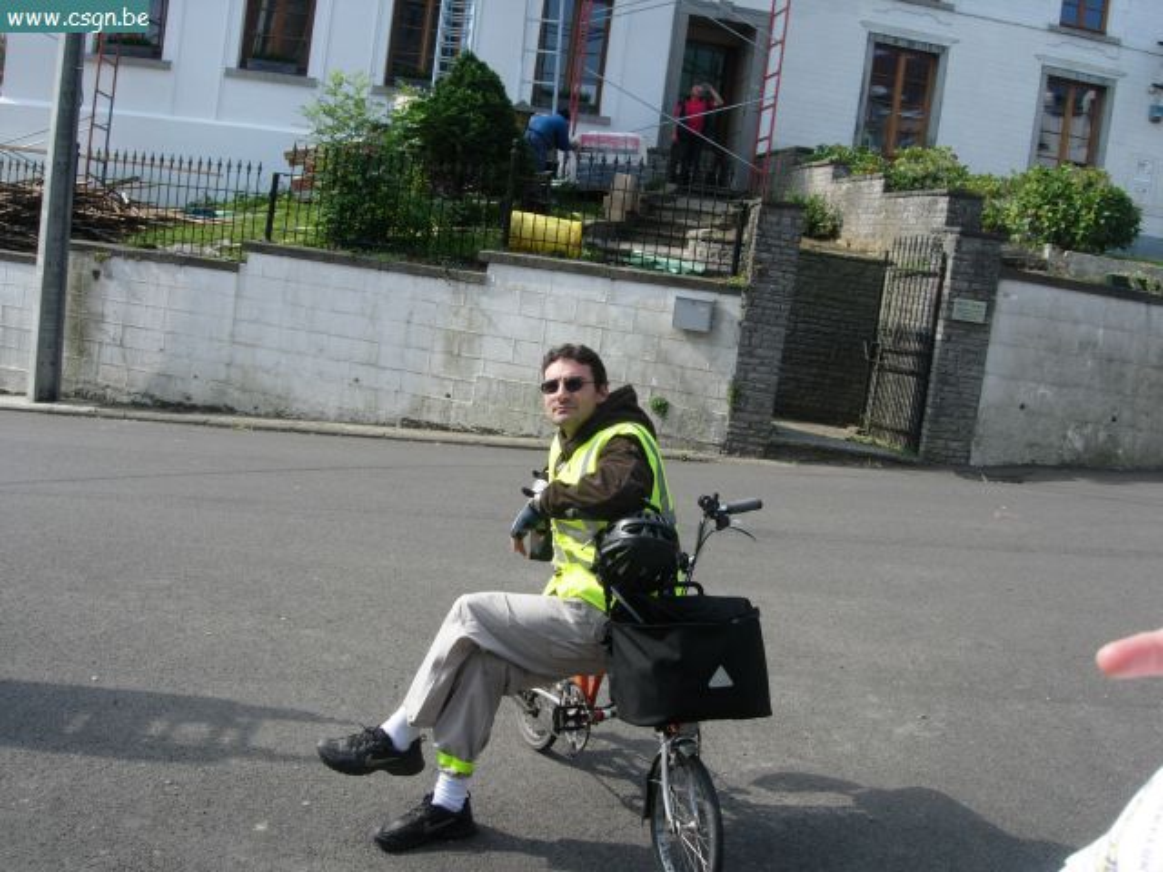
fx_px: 1277
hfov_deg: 49.0
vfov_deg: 37.7
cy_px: 436
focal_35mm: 38
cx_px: 582
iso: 64
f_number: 4.8
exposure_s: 1/418
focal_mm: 7.8
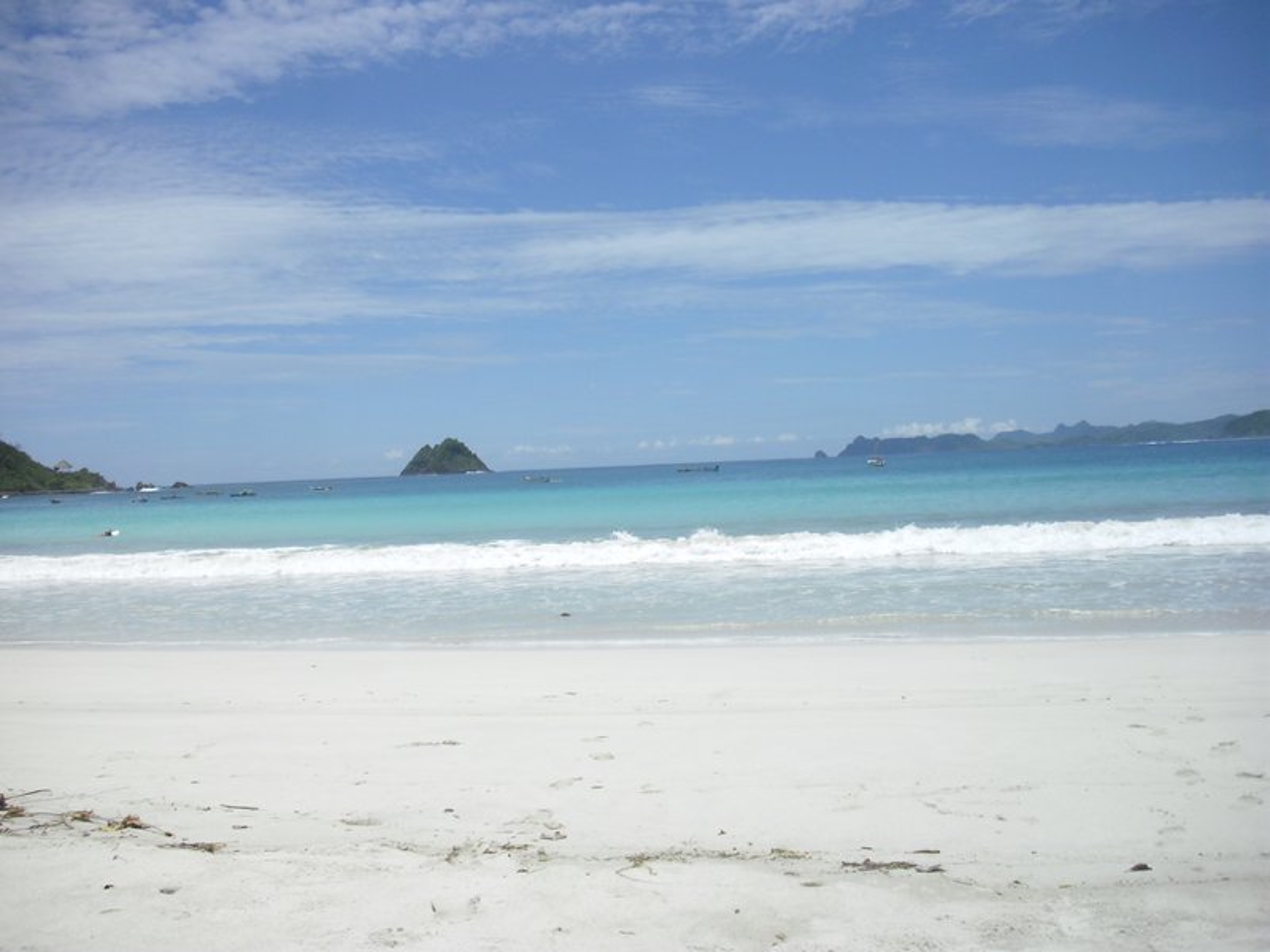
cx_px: 635
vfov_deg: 37.7
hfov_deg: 49.0
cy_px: 476
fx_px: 1394
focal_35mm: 38
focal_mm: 6.2
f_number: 8
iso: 100
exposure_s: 1/640
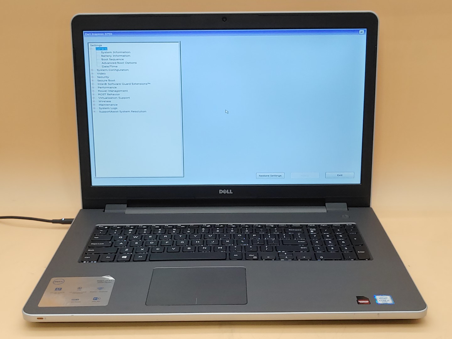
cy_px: 170
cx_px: 226
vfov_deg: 31.5
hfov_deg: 41.2
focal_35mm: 46
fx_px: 601
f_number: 1.8
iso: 100
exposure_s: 1/120
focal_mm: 4.36
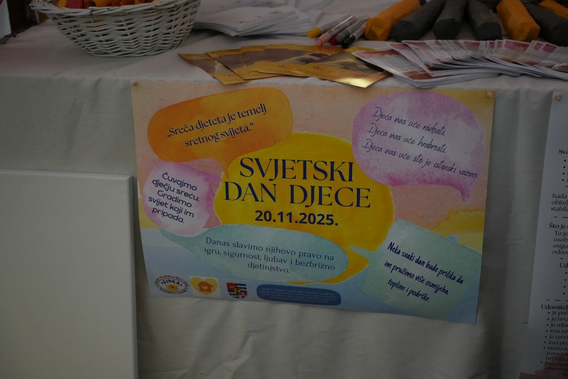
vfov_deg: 28.7
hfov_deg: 41.9
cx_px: 284
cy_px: 190
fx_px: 742
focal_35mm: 47
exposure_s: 1/160
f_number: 2.8
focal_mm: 47
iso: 4000
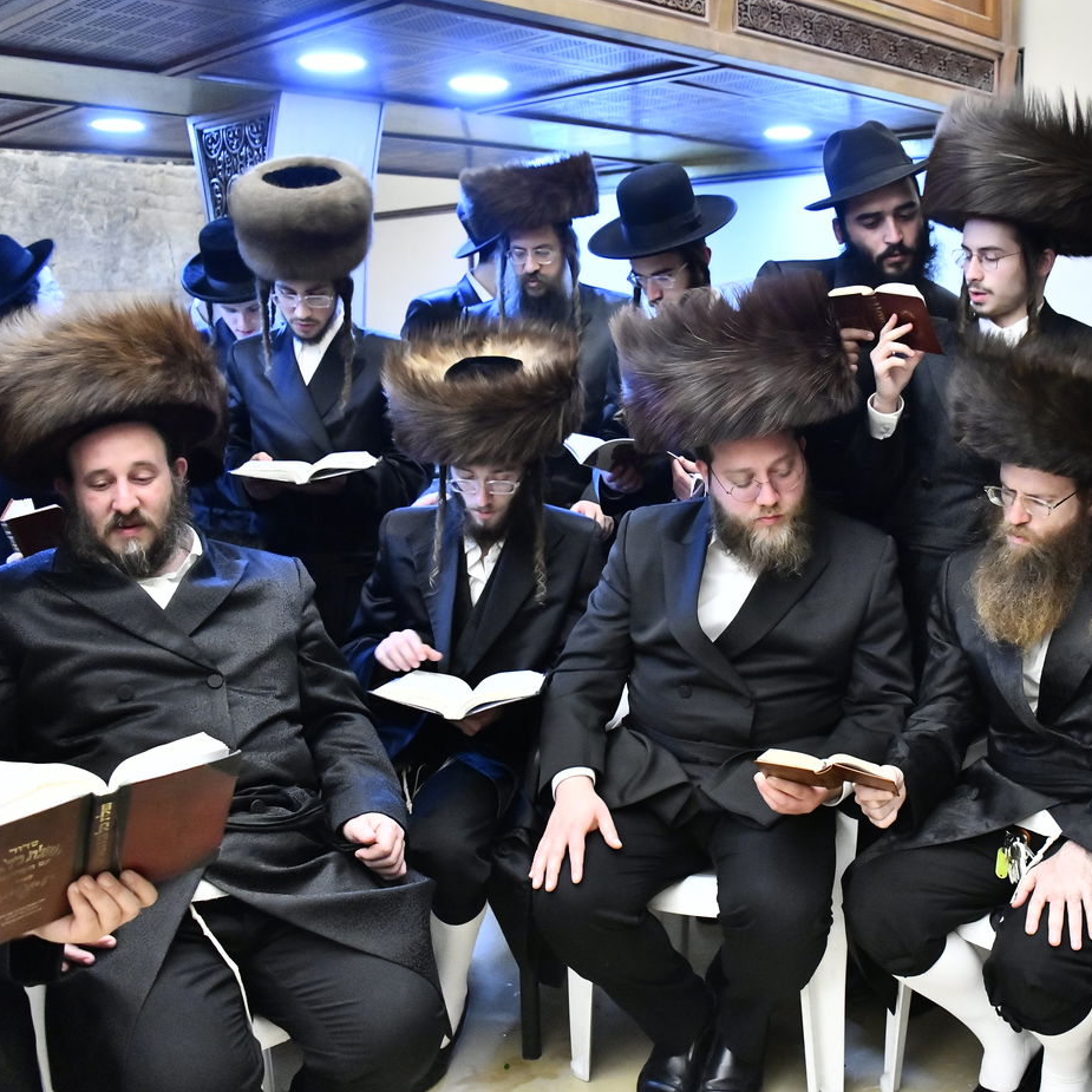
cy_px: 547
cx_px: 773
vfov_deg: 46.0
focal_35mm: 36
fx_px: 1285
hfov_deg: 45.0
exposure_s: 1/80
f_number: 5.6
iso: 5000
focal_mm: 28
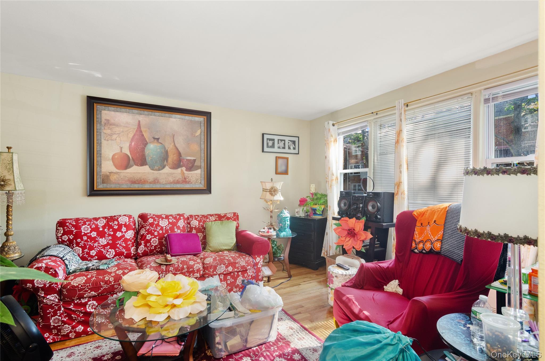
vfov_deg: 71.8
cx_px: 272
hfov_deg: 95.1
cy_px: 180
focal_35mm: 16
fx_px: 249
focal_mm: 11
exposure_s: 1/2
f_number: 7.1
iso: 800
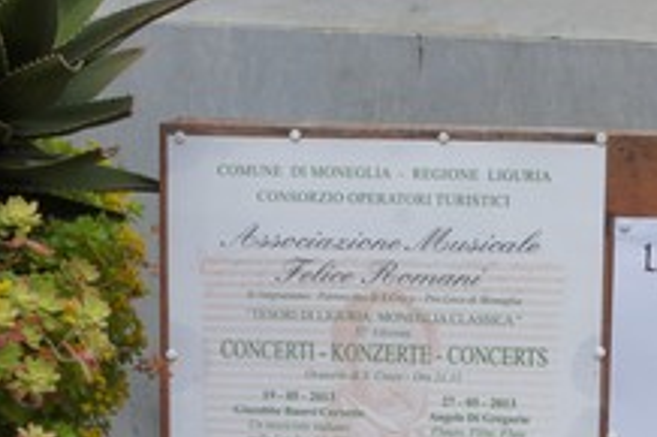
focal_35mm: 79
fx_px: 1442
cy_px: 446
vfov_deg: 16.8
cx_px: 594
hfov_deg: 24.9
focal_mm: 25
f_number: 11
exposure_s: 1/200
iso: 400
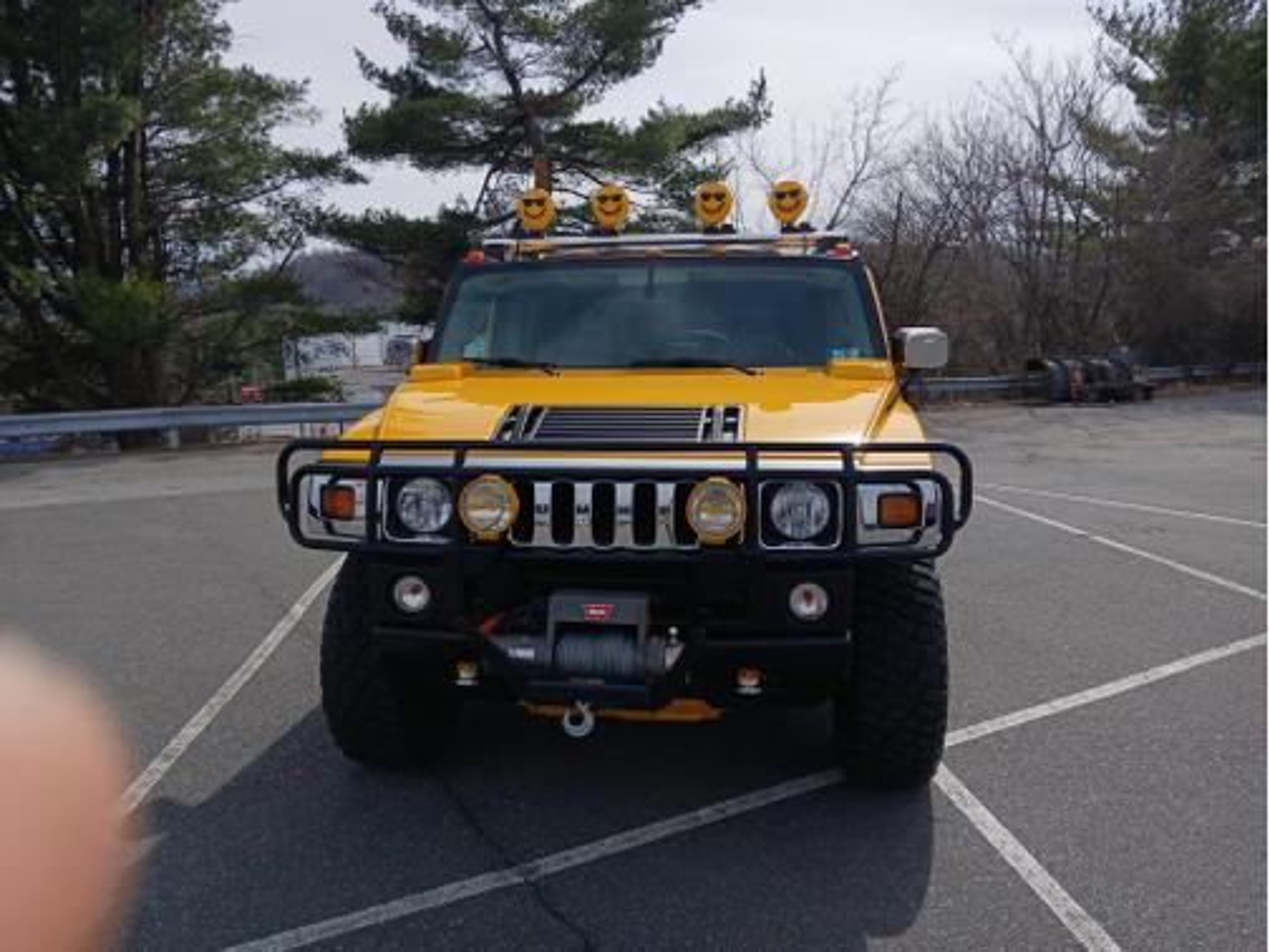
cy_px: 476
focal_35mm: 26
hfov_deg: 67.3
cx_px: 635
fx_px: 954
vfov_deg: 53.1
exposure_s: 1/1471
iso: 20
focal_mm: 3.98
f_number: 1.8
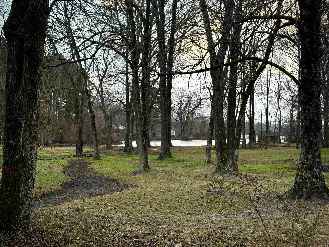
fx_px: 494
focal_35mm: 52
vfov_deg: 28.0
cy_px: 124
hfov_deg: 36.8
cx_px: 164
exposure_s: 1/94
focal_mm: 5.96
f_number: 1.6
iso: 64
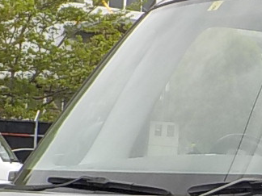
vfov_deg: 10.0
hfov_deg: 12.8
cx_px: 372
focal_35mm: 148
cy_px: 157
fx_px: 1120
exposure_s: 1/250
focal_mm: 4.1
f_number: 3.3
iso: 125
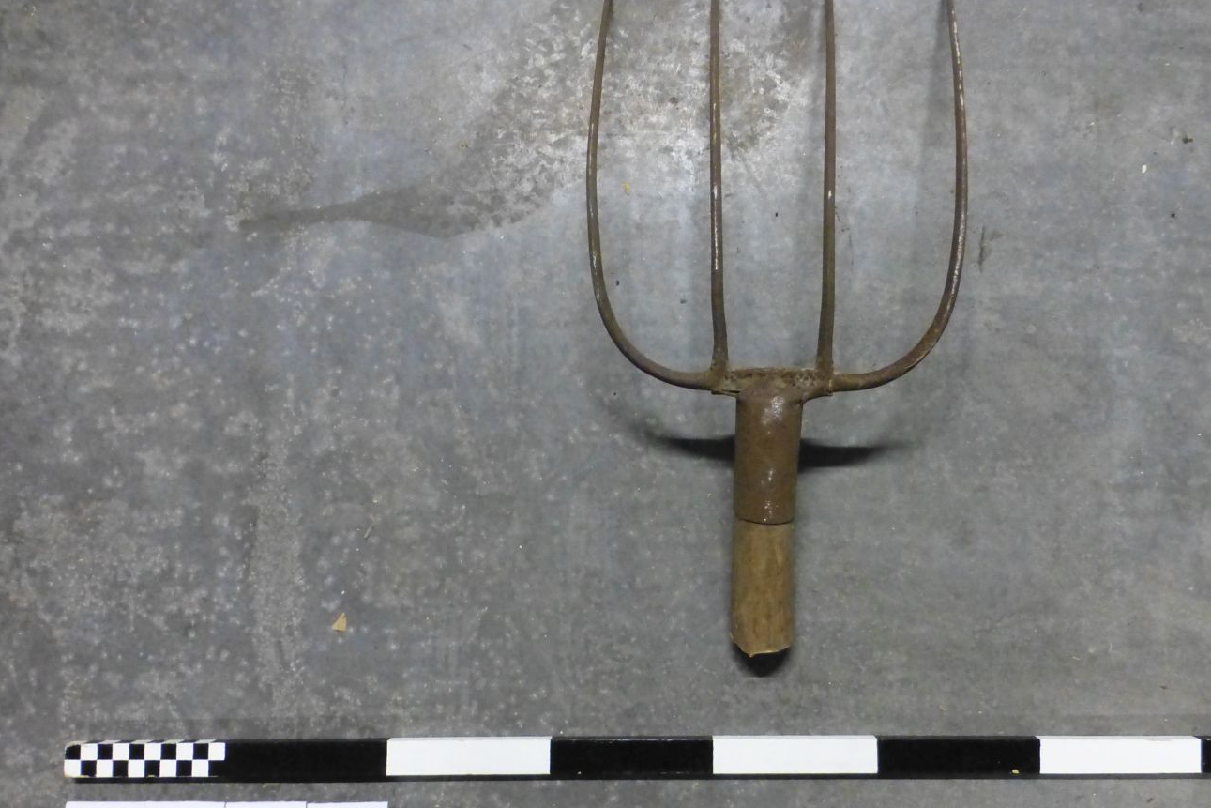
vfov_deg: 44.9
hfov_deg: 63.4
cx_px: 691
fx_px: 976
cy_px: 435
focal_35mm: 29
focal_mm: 4.3
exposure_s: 1/15
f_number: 3.3
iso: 800
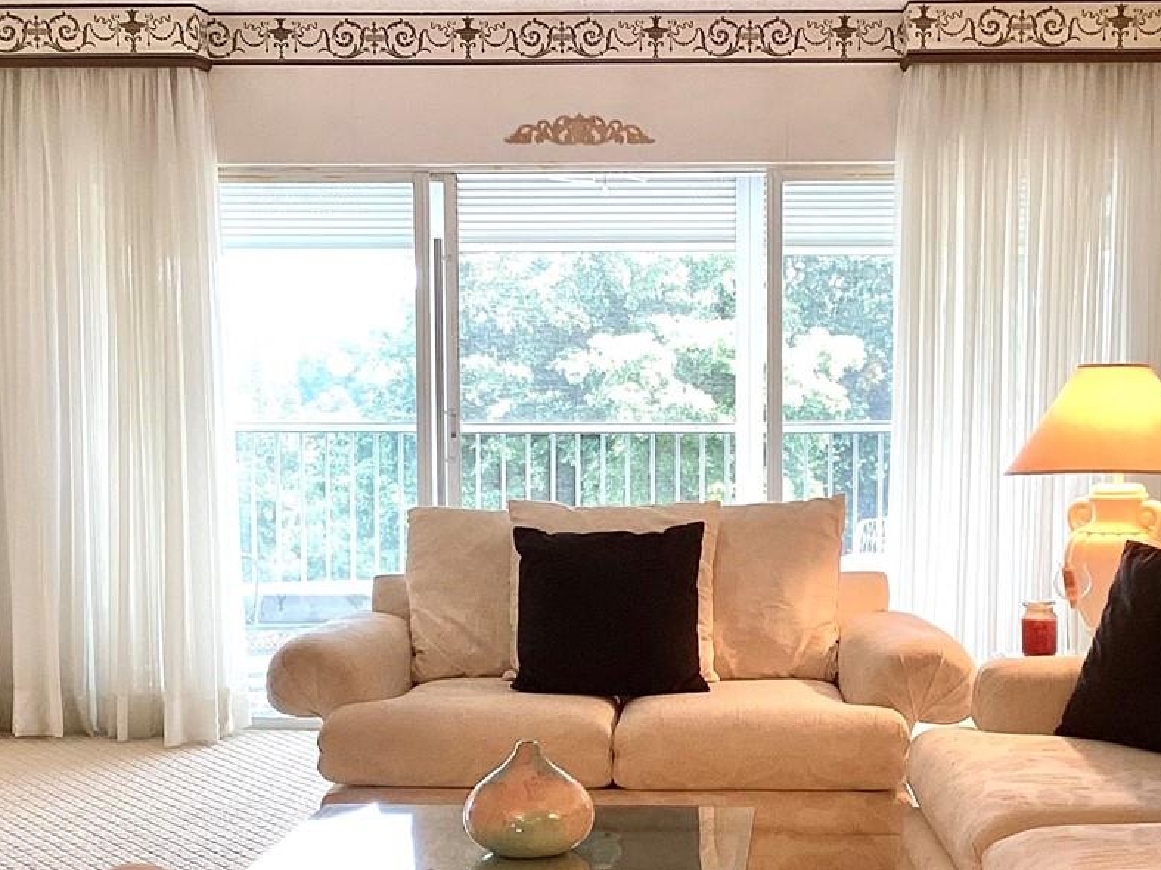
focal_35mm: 63
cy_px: 537
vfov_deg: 23.2
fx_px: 2113
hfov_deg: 30.7
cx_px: 652
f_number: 2.4
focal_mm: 3.3
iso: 64
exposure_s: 1/60
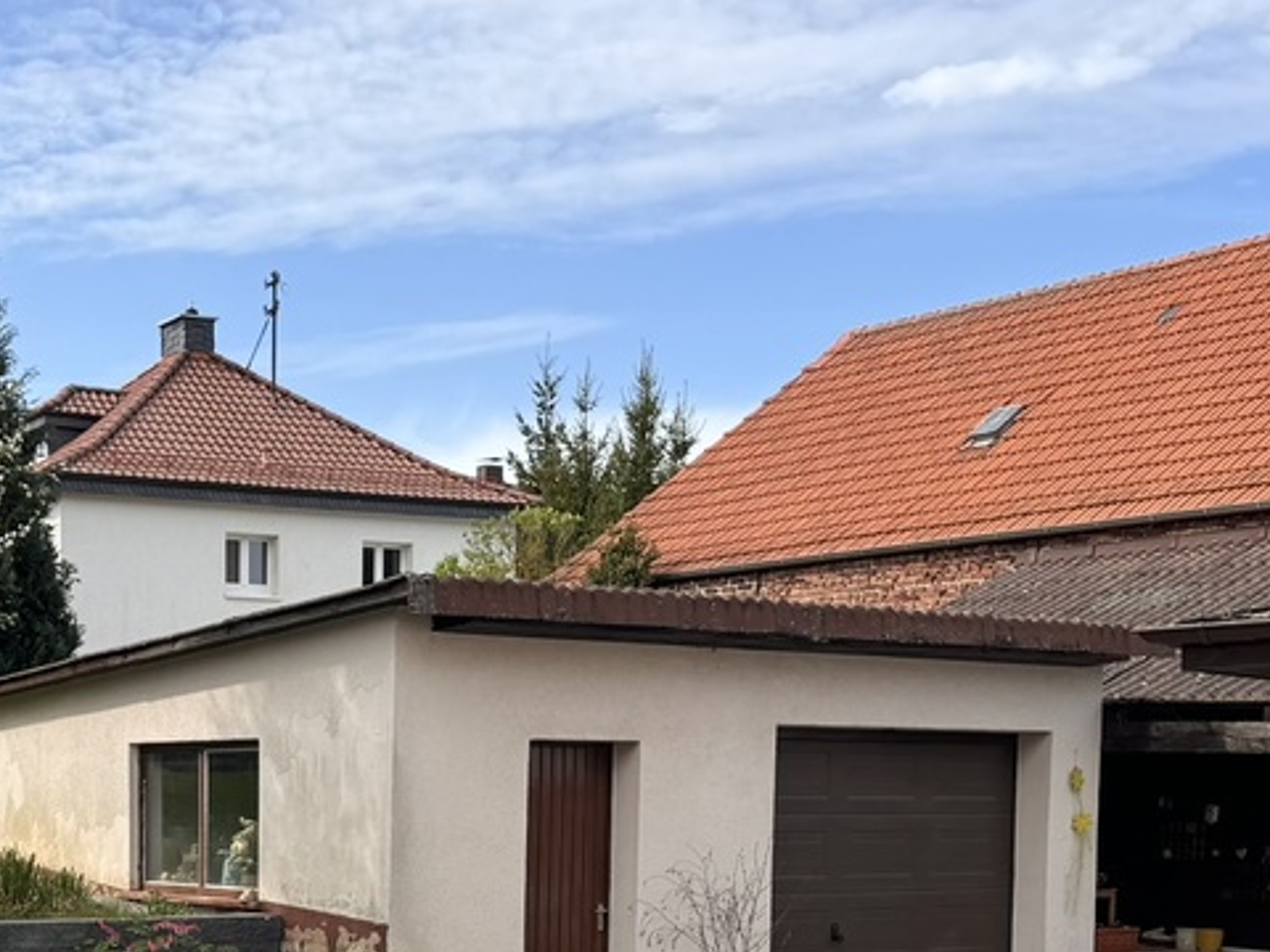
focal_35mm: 60
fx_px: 2201
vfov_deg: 23.5
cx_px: 238
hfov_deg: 31.3
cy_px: 928
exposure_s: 1/3096
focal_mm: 6.86
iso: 80
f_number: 1.78
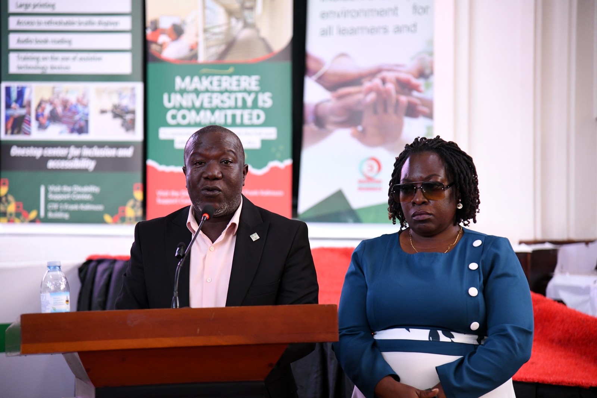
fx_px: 1824
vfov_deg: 12.5
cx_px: 298
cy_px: 199
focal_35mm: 110
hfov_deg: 18.6
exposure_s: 1/100
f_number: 4
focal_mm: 110
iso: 2000
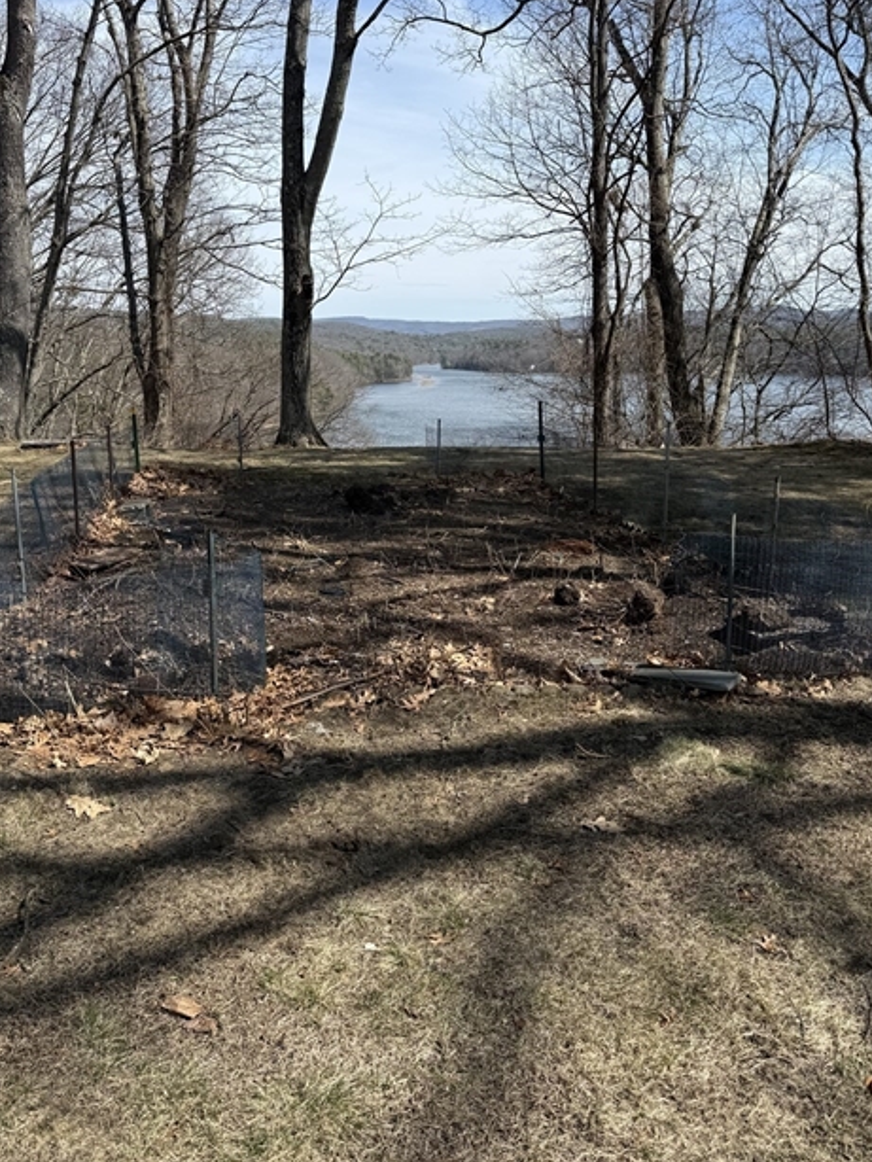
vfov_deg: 59.5
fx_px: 1007
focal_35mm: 30
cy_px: 477
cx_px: 378
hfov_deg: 46.7
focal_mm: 6.76
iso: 80
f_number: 1.78
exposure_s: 1/3425
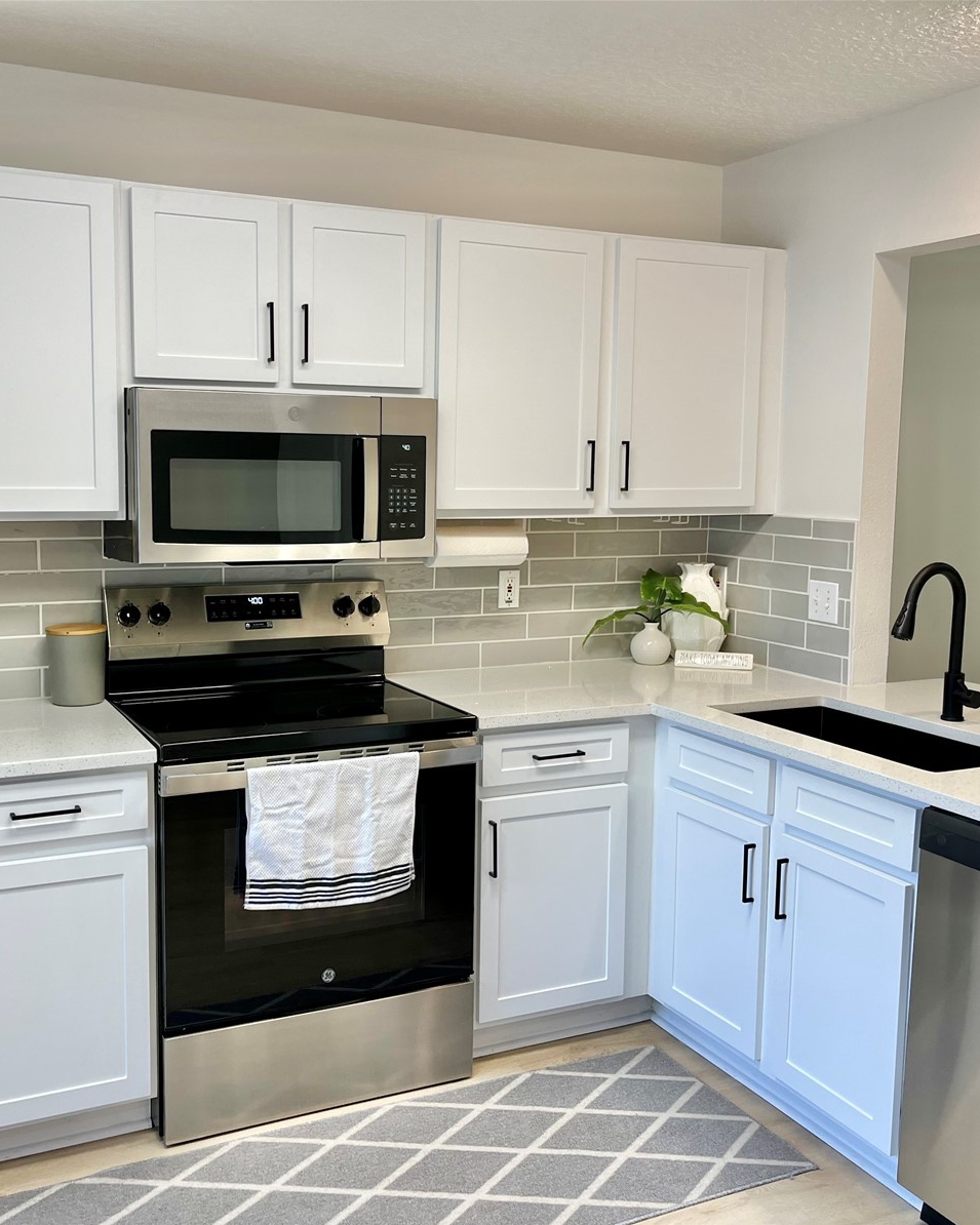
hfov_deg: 43.3
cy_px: 615
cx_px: 431
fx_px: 1233
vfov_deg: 52.8
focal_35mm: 34
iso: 64
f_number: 1.6
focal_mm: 5.1
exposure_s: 1/120
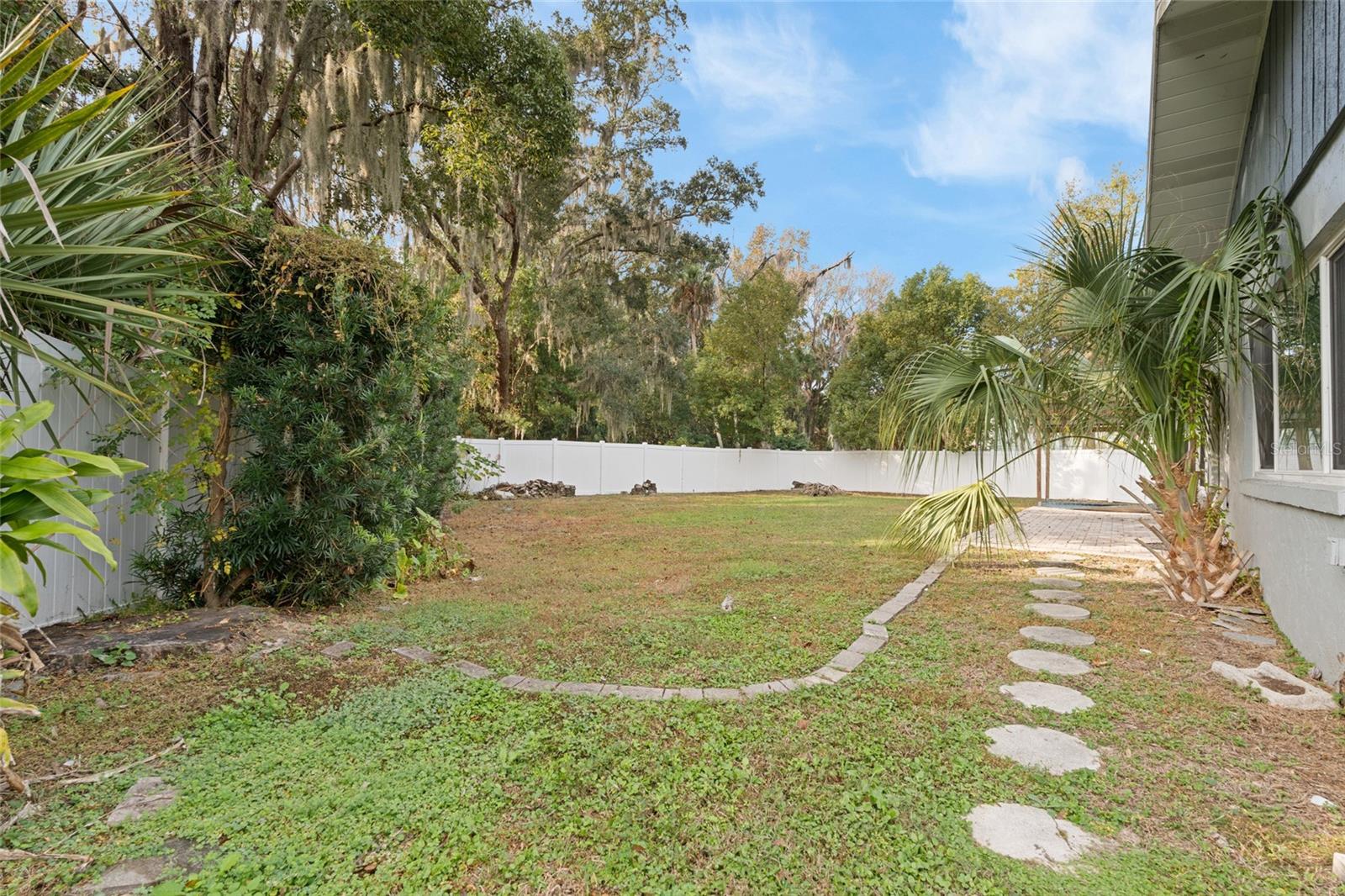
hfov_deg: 96.7
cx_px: 672
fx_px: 598
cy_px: 448
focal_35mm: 16
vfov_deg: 73.7
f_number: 6.3
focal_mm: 16
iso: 250
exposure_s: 1/50
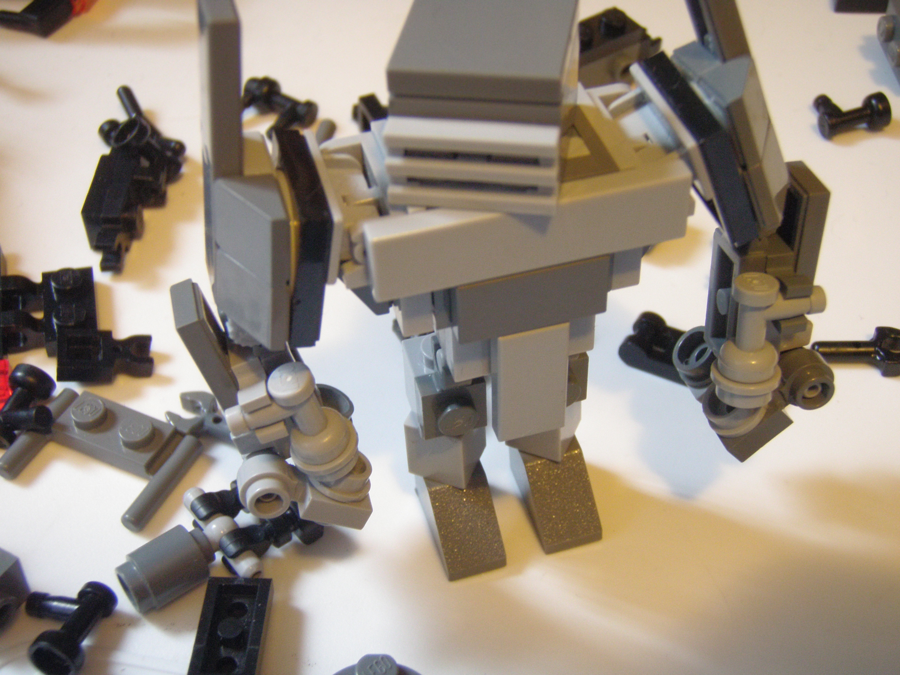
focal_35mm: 51
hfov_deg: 37.5
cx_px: 450
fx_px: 1326
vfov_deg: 28.6
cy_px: 338
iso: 200
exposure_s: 1/5
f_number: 4
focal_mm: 9.13
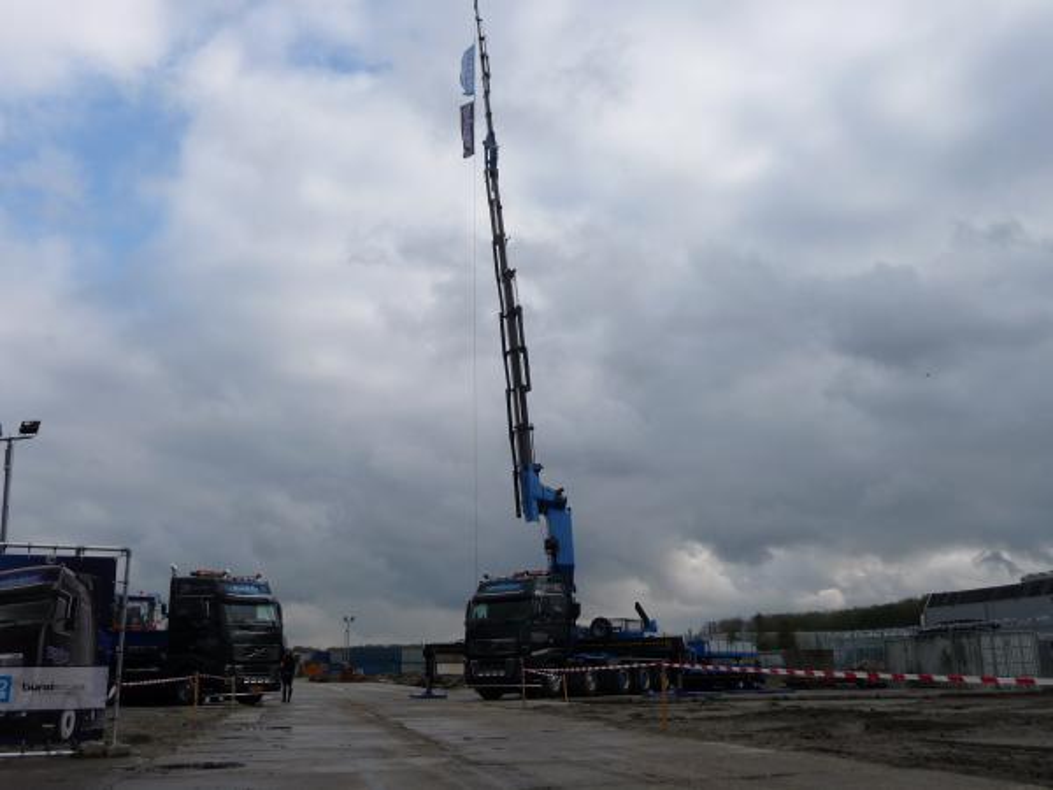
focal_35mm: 34
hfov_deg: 54.0
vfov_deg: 41.8
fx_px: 1034
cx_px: 526
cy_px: 395
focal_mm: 5.6
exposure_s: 1/1000
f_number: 3.6
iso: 100
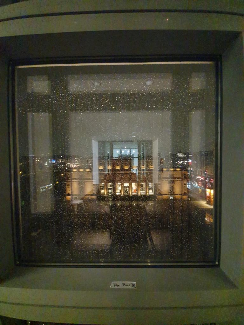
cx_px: 122
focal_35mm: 13
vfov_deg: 106.2
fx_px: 122
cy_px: 162
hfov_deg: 89.9
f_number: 2.2
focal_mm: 1.8
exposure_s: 1/25
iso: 1943
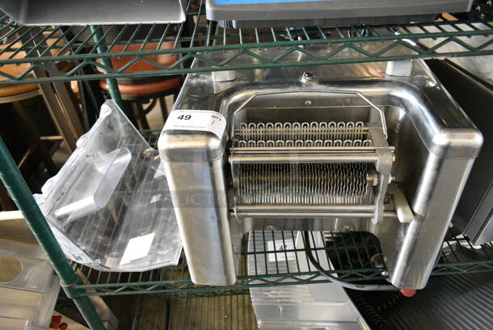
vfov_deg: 48.0
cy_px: 165
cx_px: 246
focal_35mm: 27
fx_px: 370
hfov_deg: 67.3
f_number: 4
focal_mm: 18
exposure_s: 1/60
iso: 6400
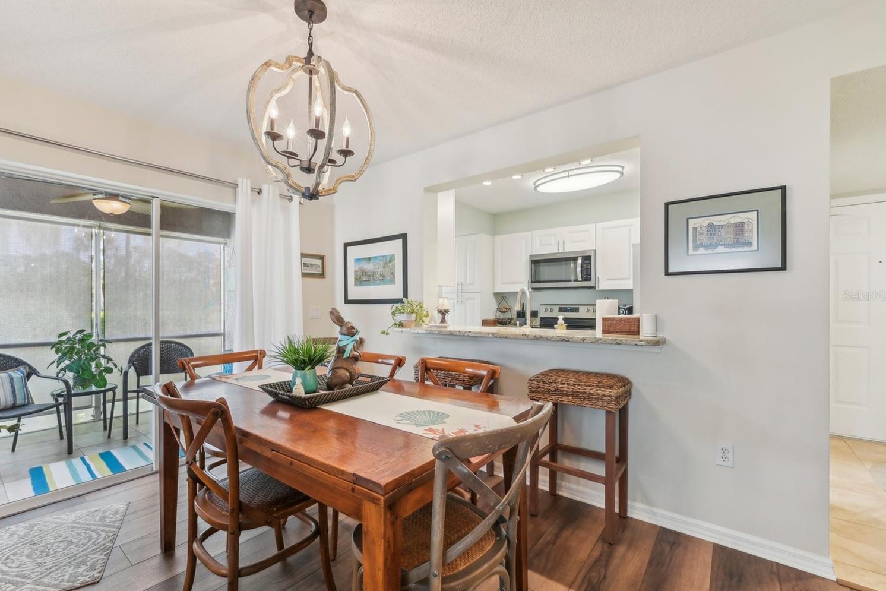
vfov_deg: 77.3
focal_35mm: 15
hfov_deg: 100.3
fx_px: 369
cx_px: 420
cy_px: 296
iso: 400
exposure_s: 1/20
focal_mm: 14
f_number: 8
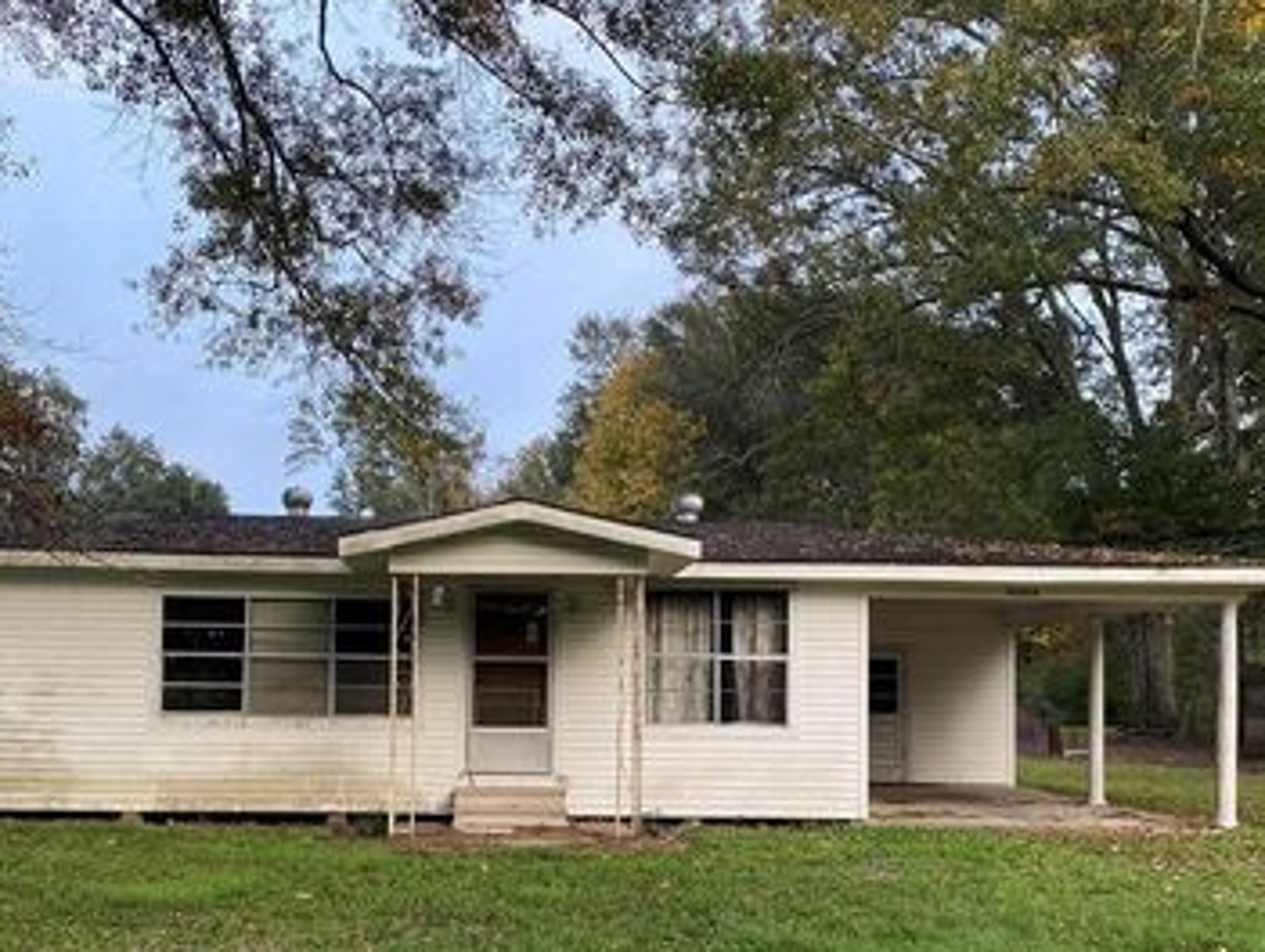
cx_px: 519
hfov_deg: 49.8
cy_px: 636
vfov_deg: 38.3
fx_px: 1354
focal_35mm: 37
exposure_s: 1/121
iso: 125
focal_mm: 4.25
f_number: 1.8
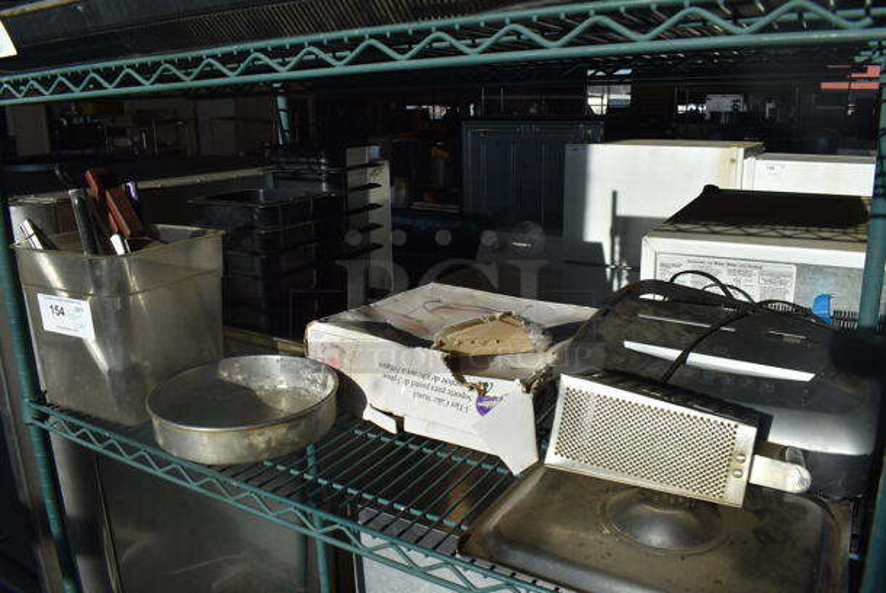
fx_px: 665
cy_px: 296
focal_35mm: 27
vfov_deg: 48.0
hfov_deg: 67.3
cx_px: 443
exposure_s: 1/320
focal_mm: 18
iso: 100
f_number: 9
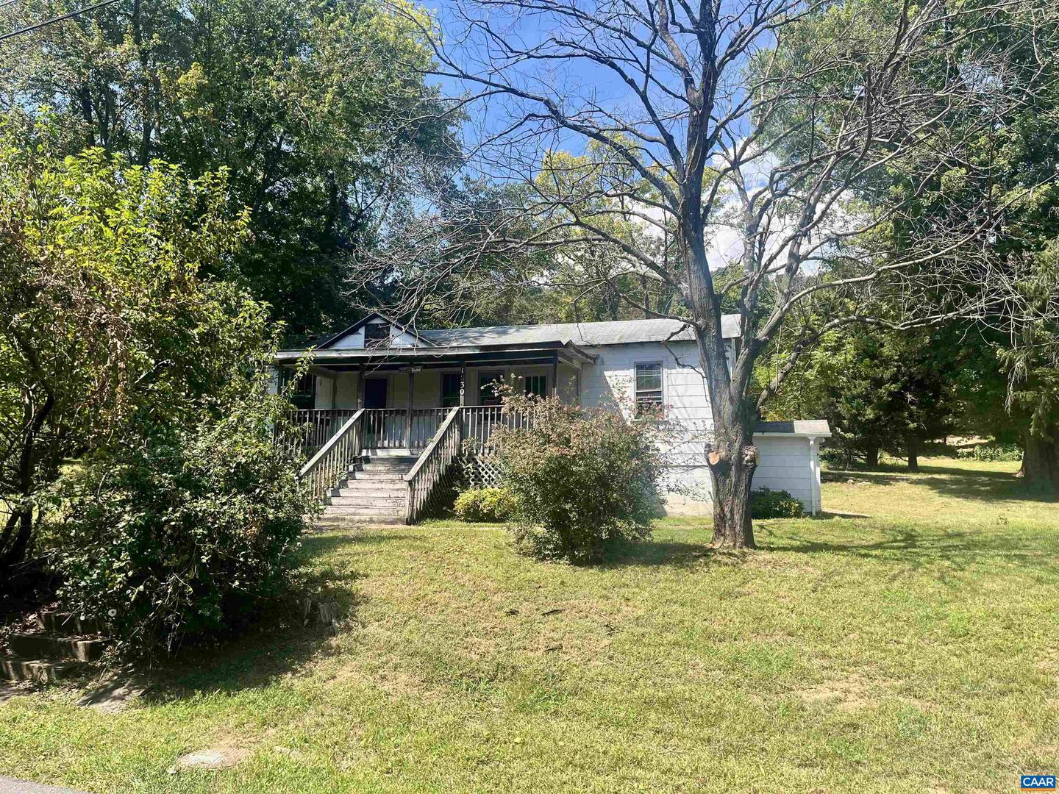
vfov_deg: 53.1
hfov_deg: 67.3
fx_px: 795
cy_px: 397
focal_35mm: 26
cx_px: 530
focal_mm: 5.1
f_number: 1.6
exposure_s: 1/1389
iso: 50
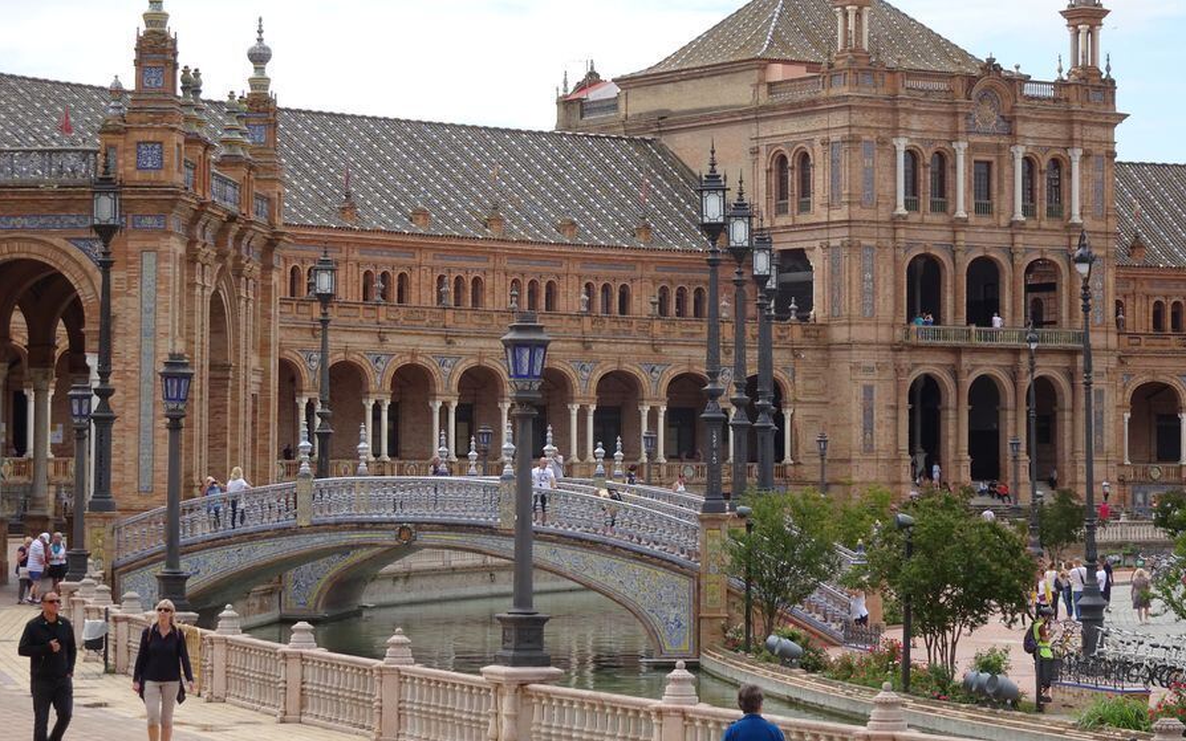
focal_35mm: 112
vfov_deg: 11.7
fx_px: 3621
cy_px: 319
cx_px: 596
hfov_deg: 18.6
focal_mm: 17.97
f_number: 5
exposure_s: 1/320
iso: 80
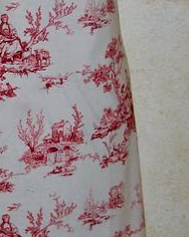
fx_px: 1029
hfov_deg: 10.4
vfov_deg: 13.1
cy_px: 68
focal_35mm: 147
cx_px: 13
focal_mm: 9.4
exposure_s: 1/83.6
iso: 80
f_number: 3.4
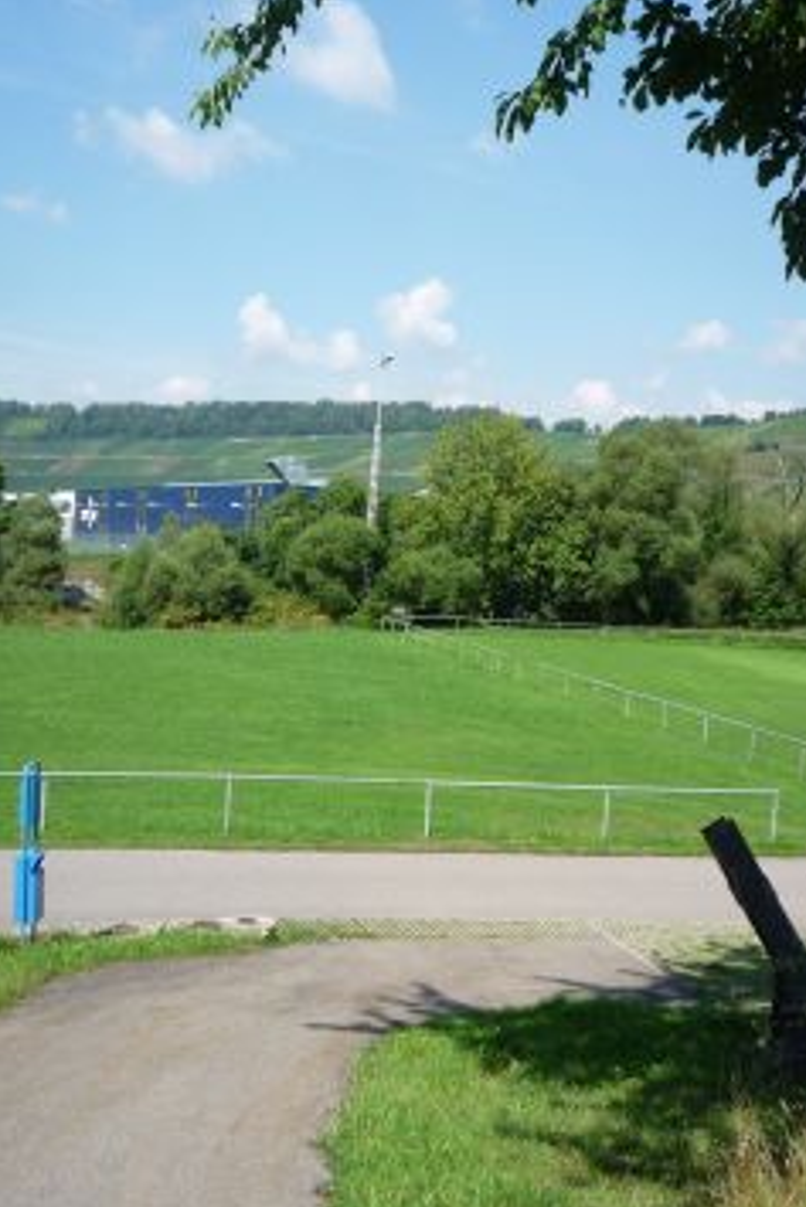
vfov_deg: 43.6
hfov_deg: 29.9
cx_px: 425
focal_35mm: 45
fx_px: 1510
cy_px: 605
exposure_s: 1/400
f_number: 4.5
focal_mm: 5.2
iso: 100
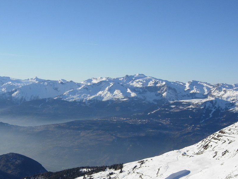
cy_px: 113
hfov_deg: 31.1
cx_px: 94
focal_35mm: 62
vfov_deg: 23.6
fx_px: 426
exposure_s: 1/332
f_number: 6.9
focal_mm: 10.1
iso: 50
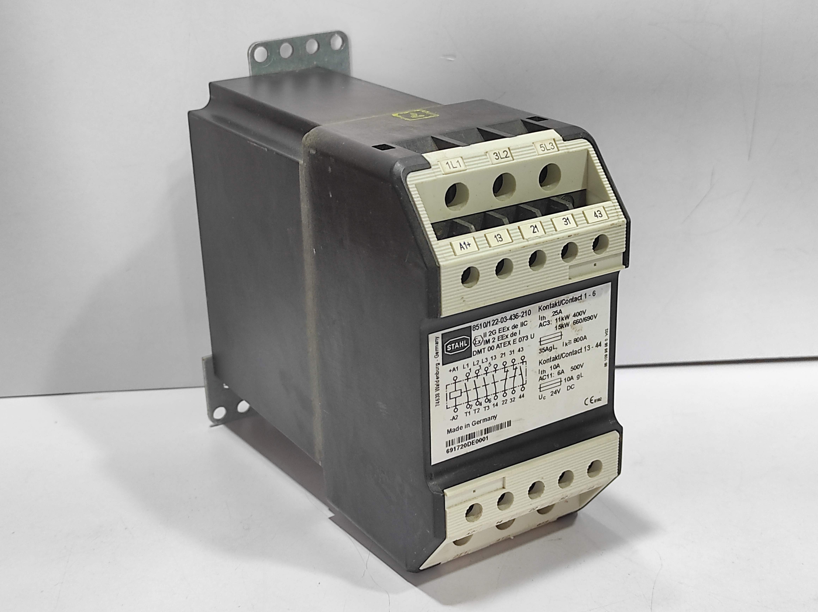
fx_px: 590
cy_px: 306
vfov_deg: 54.8
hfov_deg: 69.4
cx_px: 409
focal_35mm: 25
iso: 394
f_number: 1.89
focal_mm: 5.43
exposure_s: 1/33
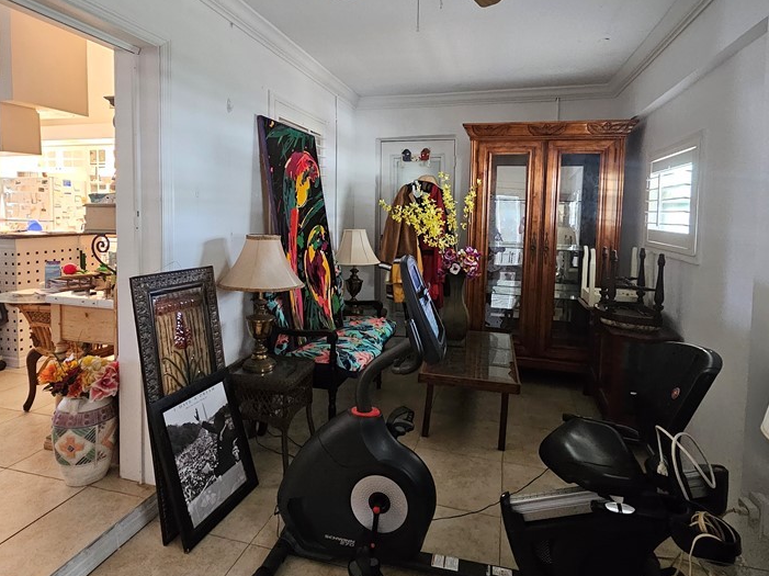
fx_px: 422
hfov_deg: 84.7
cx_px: 383
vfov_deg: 68.0
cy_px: 233
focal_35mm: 19
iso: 1250
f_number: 2.2
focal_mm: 2.2
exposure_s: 1/24
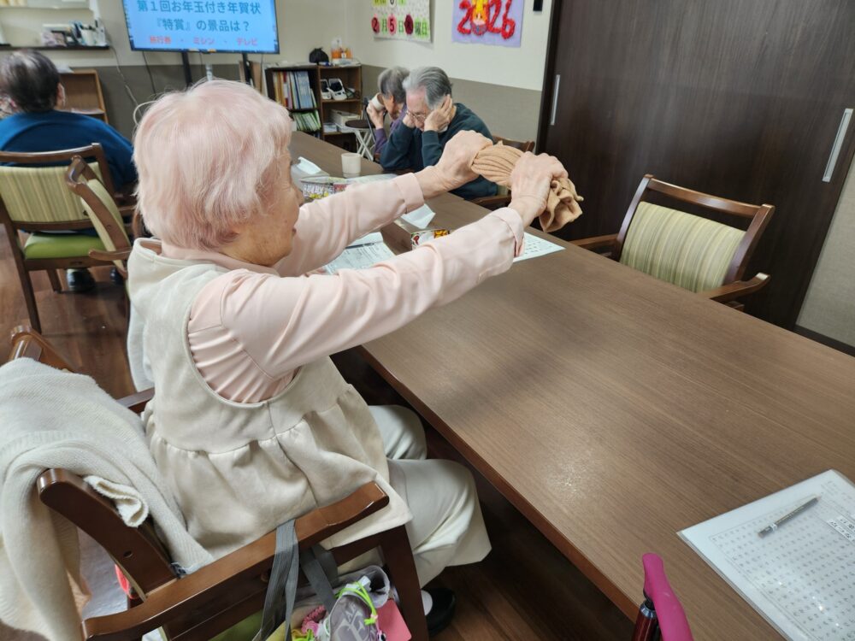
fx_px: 568
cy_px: 320
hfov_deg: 73.9
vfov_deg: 58.9
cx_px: 428
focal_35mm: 23
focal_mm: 5.4
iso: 64
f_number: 1.8
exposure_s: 1/59
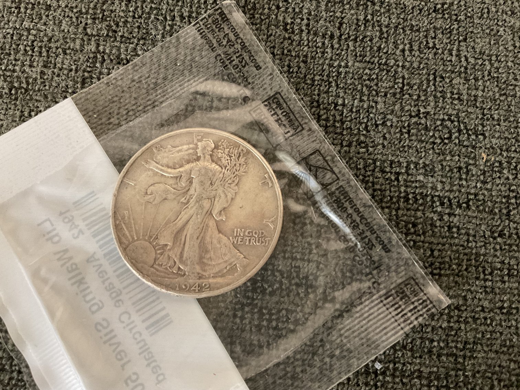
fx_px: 436
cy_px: 195
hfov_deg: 61.7
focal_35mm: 29
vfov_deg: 48.2
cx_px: 260
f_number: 1.8
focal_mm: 3
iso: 500
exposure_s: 1/30
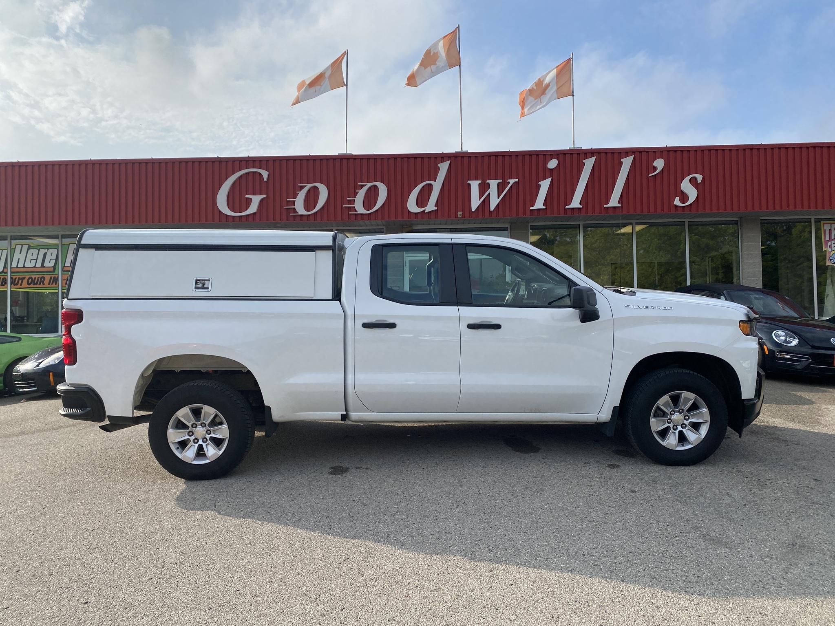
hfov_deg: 67.3
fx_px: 627
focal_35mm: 26
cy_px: 313
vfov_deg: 53.1
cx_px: 418
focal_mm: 4.25
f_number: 1.8
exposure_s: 1/2755
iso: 32
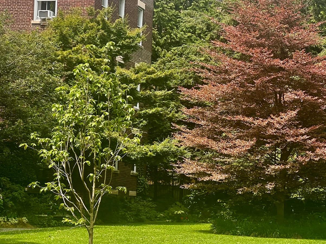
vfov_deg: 11.3
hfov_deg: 15.0
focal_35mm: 131
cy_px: 103
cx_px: 252
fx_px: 1234
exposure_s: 1/233
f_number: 2.8
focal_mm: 9
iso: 32
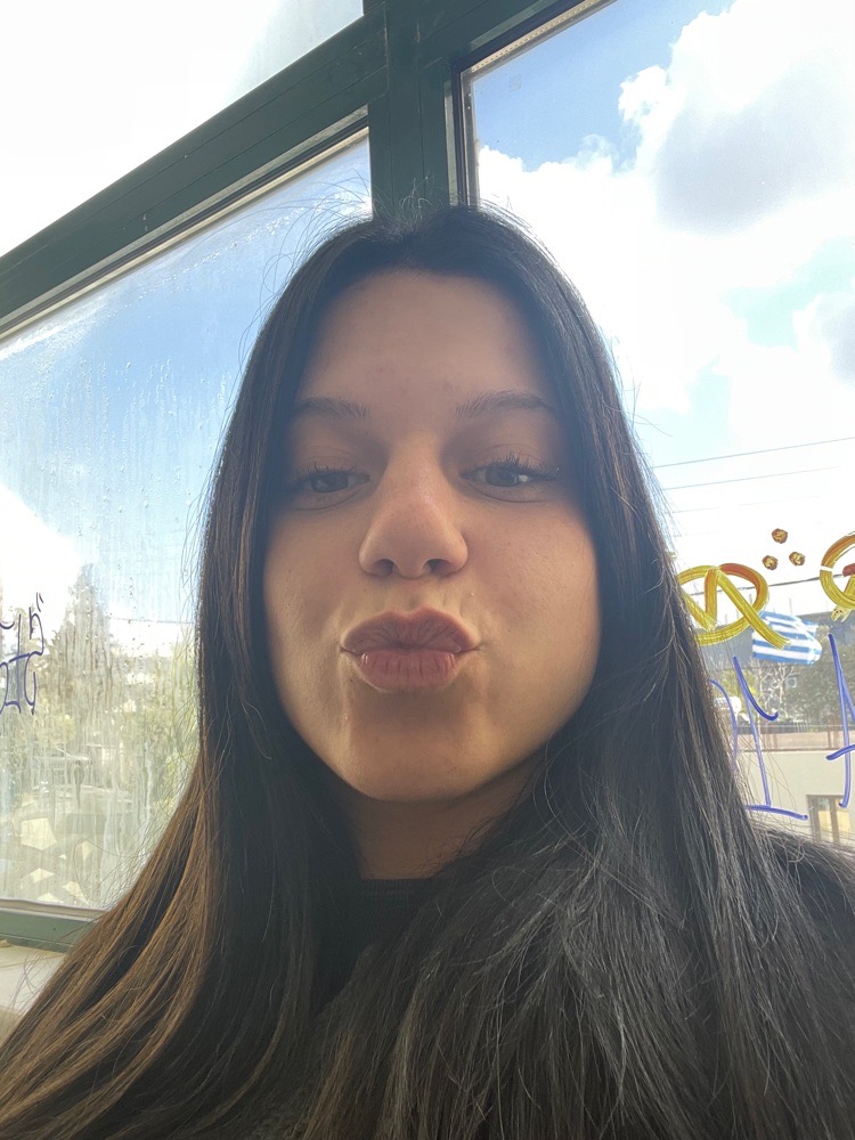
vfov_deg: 60.0
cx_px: 428
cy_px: 570
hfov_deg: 46.8
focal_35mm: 30
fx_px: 988
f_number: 2.2
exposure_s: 1/121
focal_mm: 2.71
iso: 50
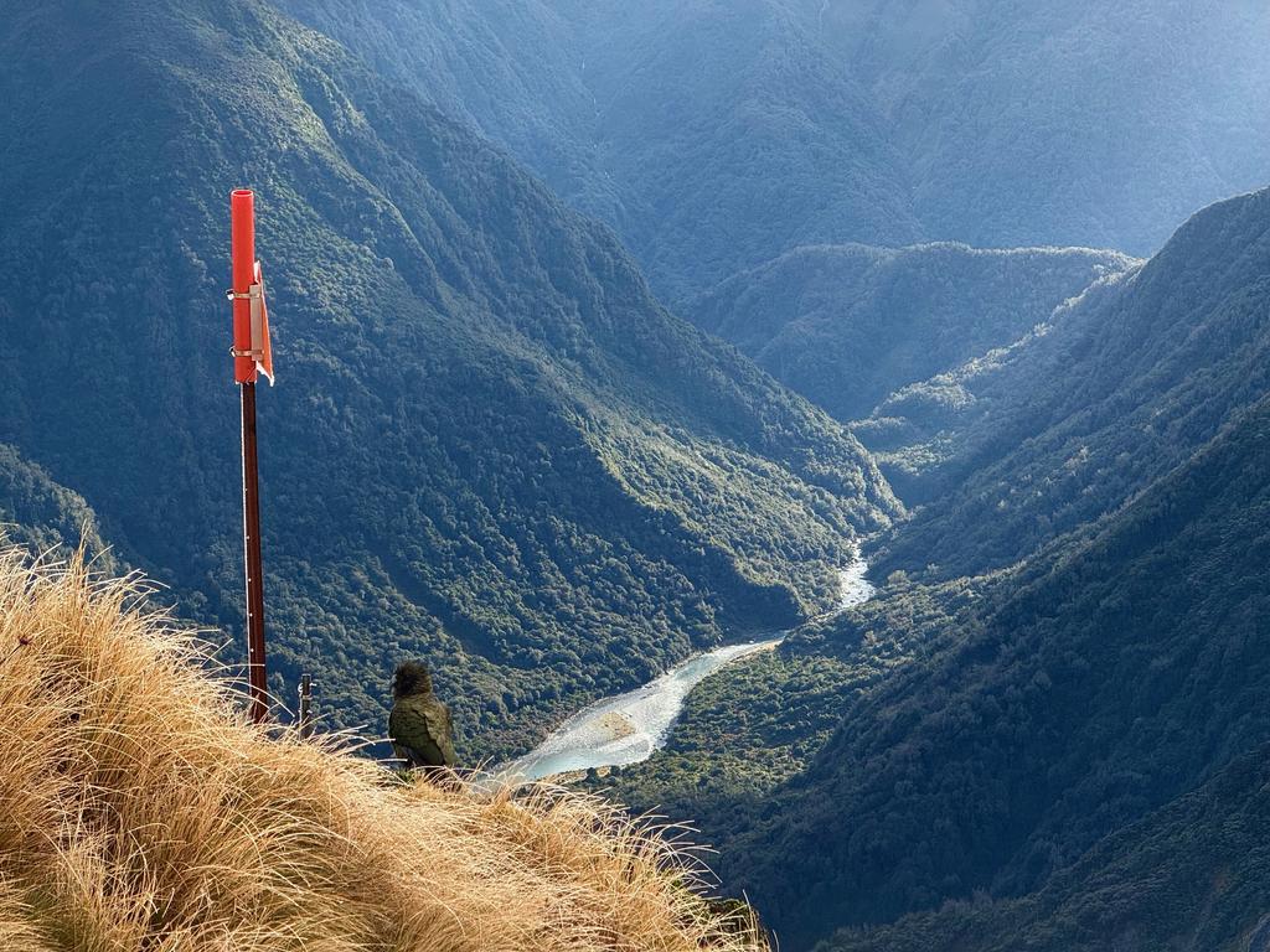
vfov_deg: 12.3
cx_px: 635
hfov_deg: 16.4
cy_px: 476
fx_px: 4403
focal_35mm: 120
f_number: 2.8
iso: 50
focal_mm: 15.66
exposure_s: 1/459
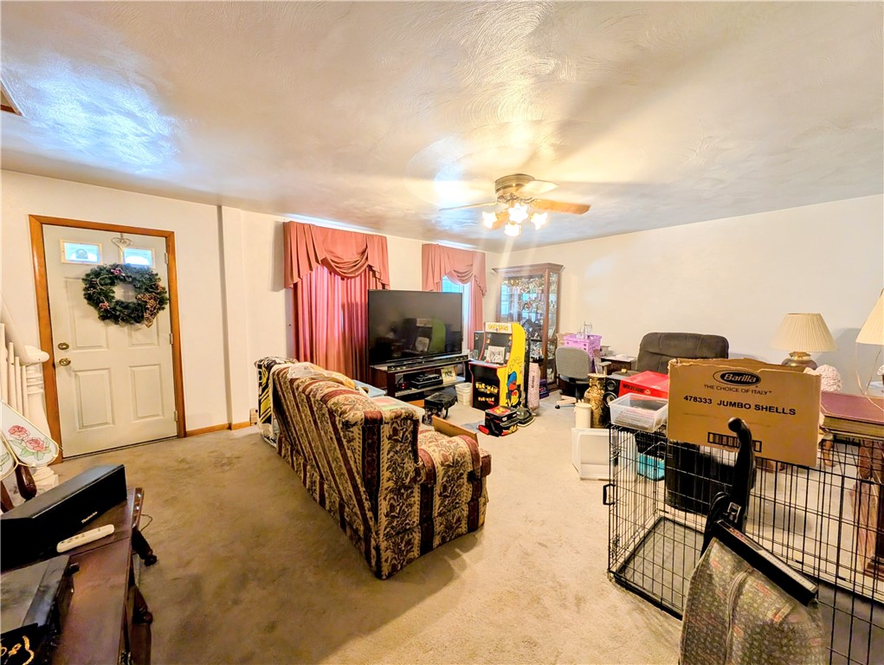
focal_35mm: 12
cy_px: 332
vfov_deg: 94.6
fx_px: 307
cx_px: 442
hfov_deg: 110.5
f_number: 1.95
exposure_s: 1/60
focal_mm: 2.23
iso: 96
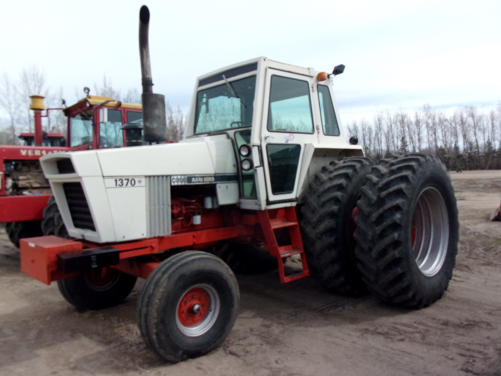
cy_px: 188
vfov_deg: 49.7
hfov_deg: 63.4
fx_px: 405
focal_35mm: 28
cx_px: 250
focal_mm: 5.1
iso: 200
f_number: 10.8
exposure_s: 1/210
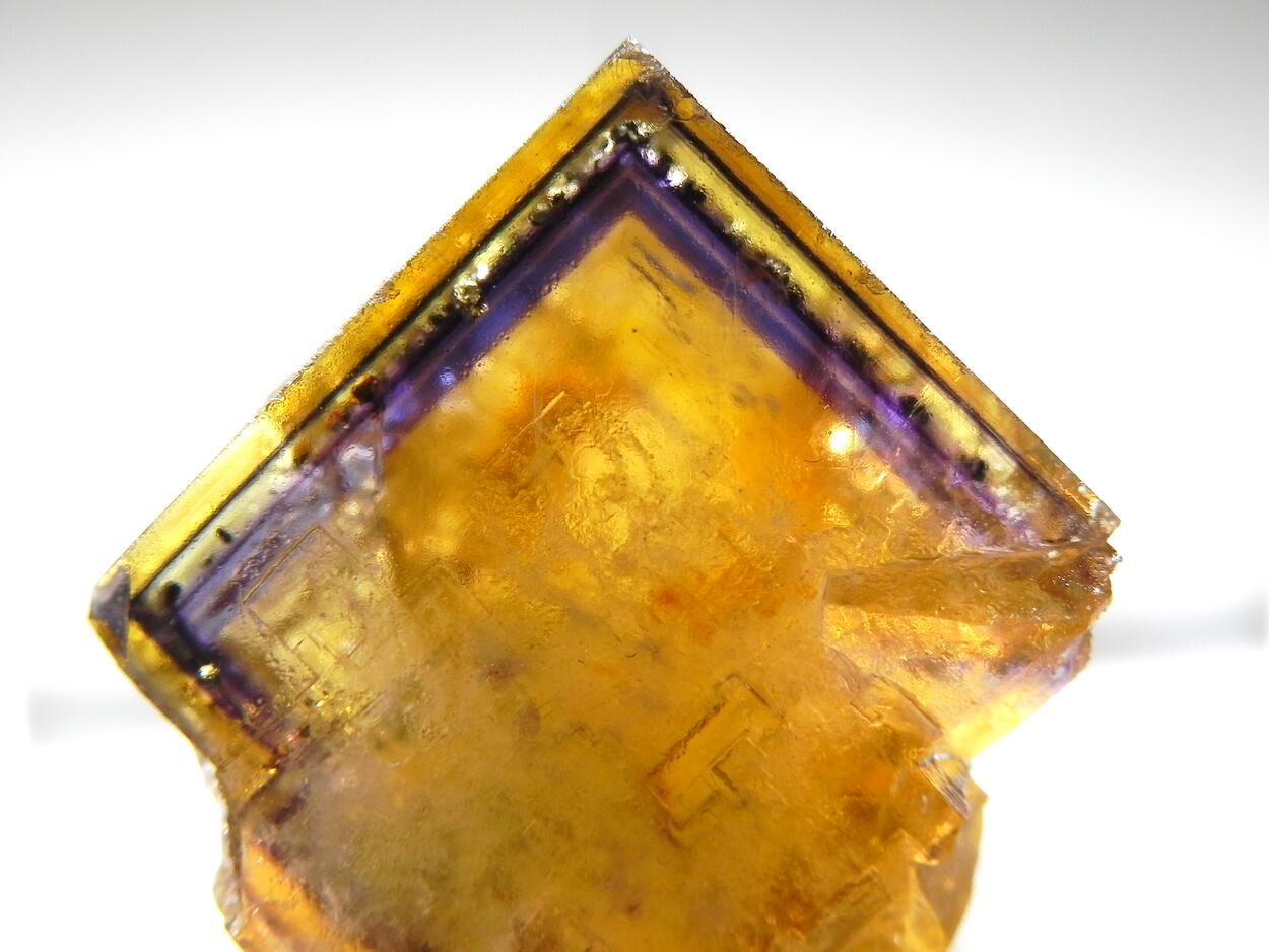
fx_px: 3850
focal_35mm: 105
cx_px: 634
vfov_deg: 14.1
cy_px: 476
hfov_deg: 18.7
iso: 160
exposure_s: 1/183
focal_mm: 18.8
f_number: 4
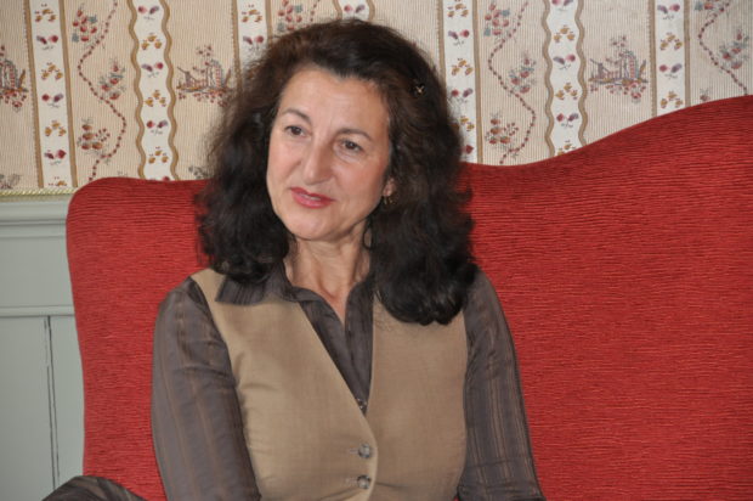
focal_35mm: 158
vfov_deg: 8.7
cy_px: 250
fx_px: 3291
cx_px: 376
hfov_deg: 13.1
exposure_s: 1/30
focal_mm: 105
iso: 800
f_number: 5.3
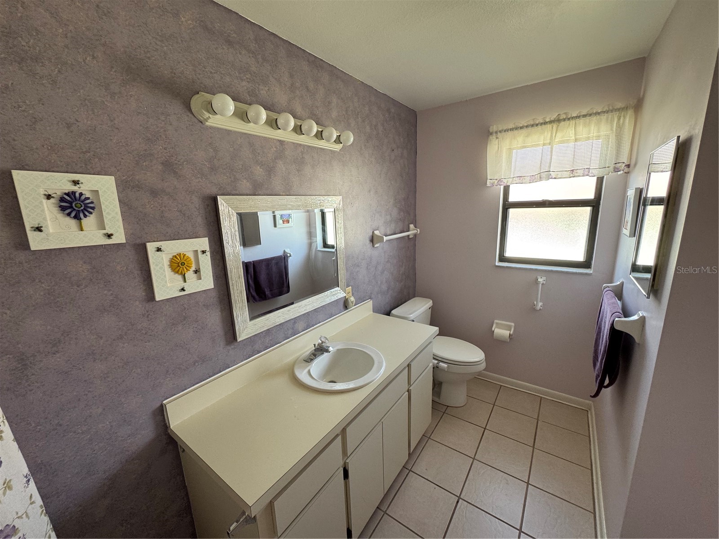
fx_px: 291
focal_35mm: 14
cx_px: 360
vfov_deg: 85.7
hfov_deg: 102.1
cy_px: 270
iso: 125
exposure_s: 1/99
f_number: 2.2
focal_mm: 2.22
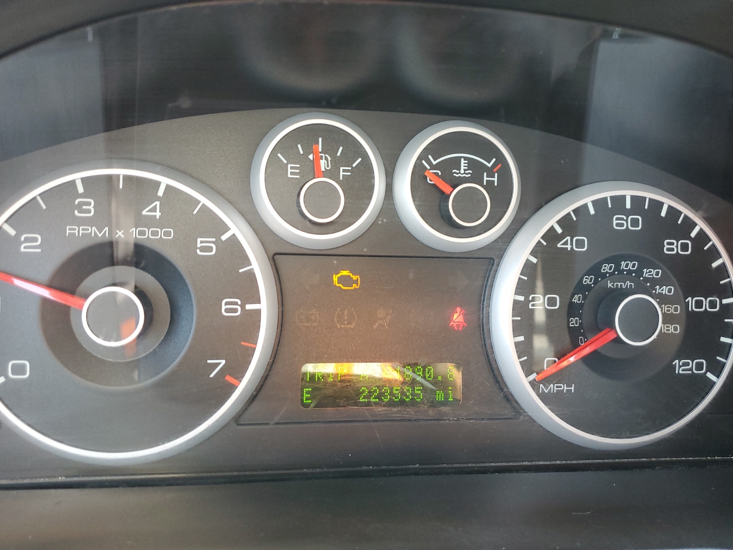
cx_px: 350
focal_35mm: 28
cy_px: 263
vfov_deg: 49.7
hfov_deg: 63.4
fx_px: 593
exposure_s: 1/60.2
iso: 120
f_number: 1.5
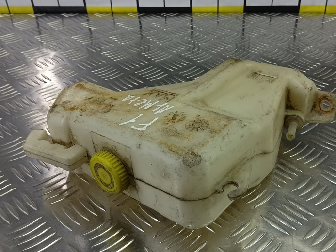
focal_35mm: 34
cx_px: 201
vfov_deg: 41.7
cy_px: 143
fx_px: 330
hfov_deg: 53.6
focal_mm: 4.11
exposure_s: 1/100
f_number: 1.6
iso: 121
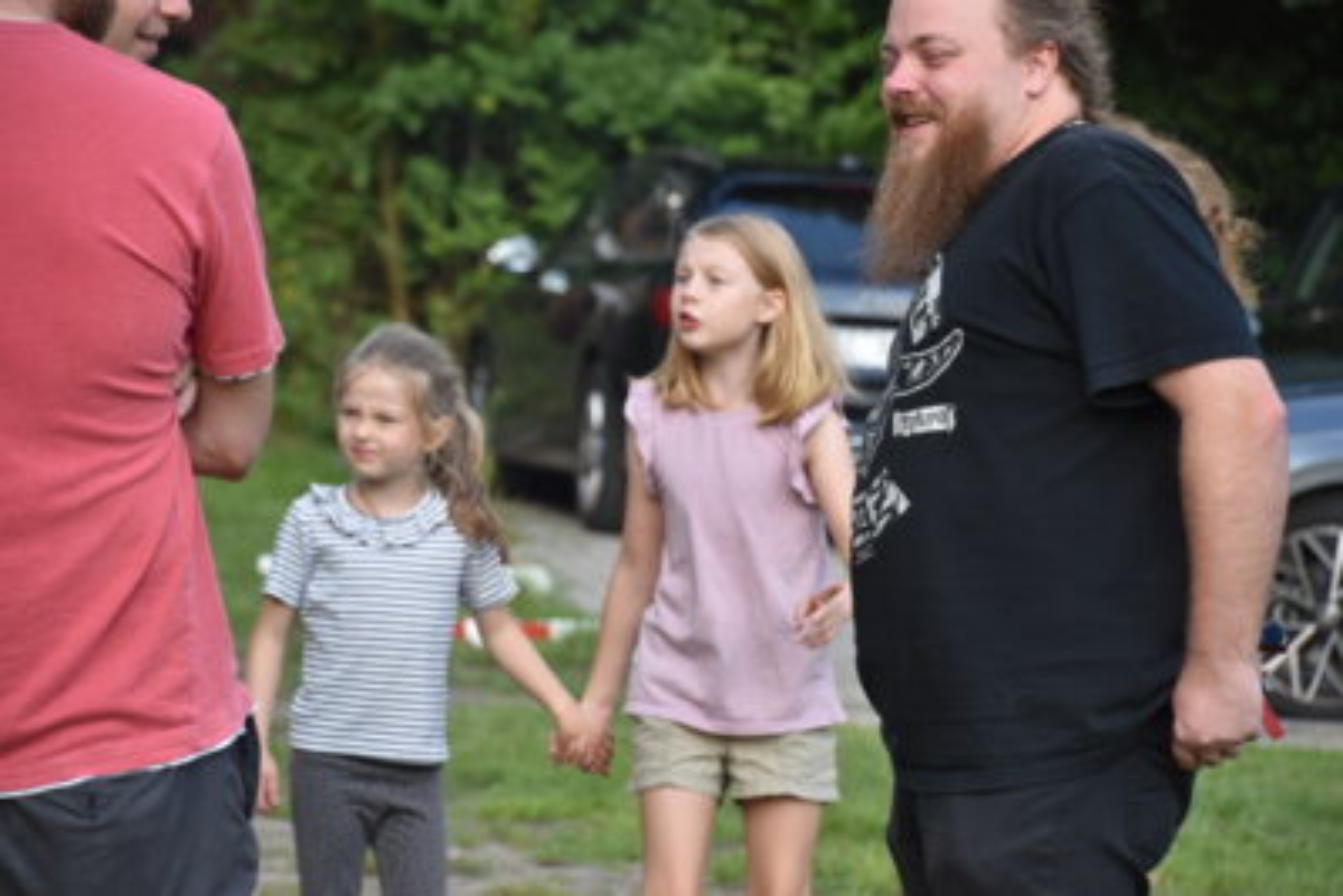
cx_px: 672
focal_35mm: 188
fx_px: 6997
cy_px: 448
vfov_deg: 7.3
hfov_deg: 11.0
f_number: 6
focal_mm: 125
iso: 800
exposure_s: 1/640
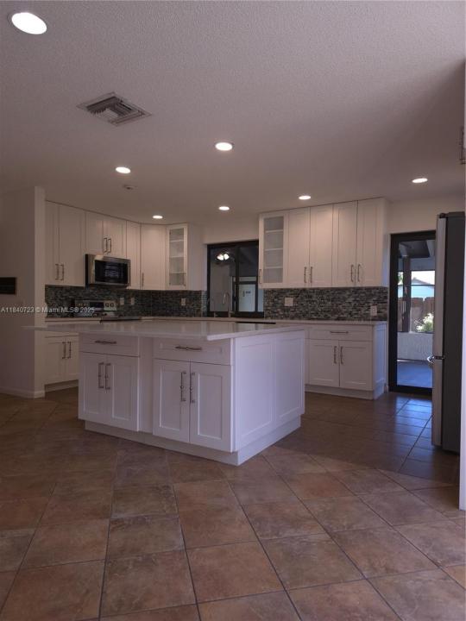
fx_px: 413
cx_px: 233
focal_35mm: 23
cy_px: 310
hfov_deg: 58.9
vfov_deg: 73.9
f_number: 1.7
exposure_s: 1/60
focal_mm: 6.3
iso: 40
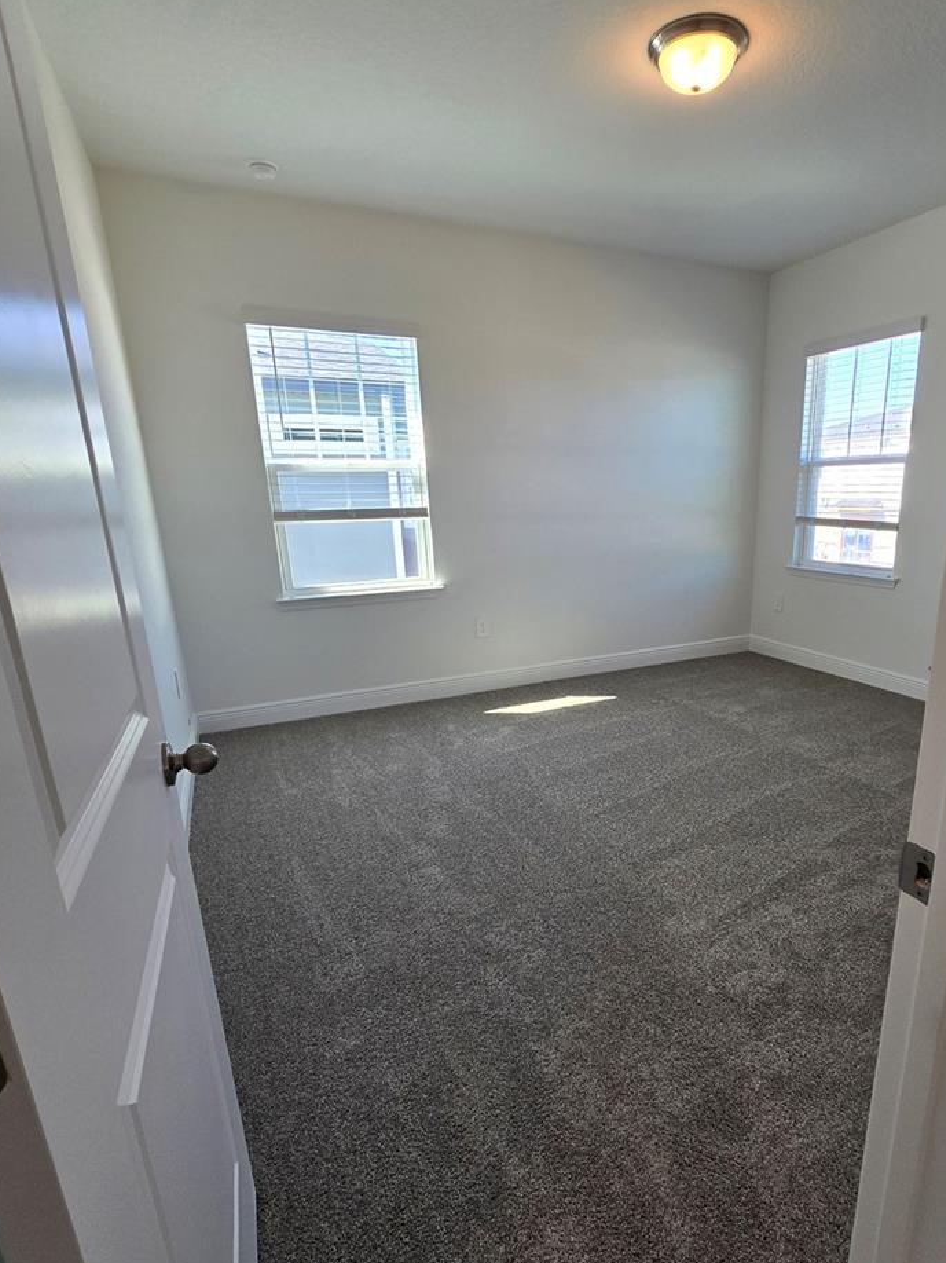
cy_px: 699
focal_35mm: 17
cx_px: 587
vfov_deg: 90.7
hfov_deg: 73.5
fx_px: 620
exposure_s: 1/120
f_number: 2.2
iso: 80
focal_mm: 2.2
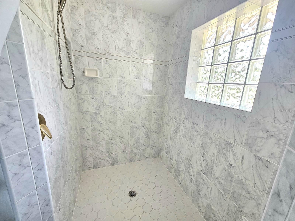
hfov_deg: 106.2
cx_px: 148
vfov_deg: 89.9
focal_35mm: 13
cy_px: 110
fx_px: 111
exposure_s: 1/60.2
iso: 64
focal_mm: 2.2
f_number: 2.2
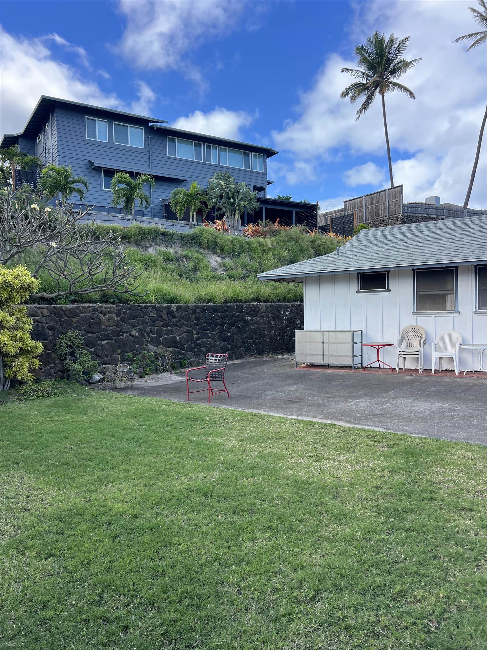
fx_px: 488
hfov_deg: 53.1
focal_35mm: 26
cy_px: 325
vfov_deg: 67.3
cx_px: 244
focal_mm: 5.7
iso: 50
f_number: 1.5
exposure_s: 1/1412
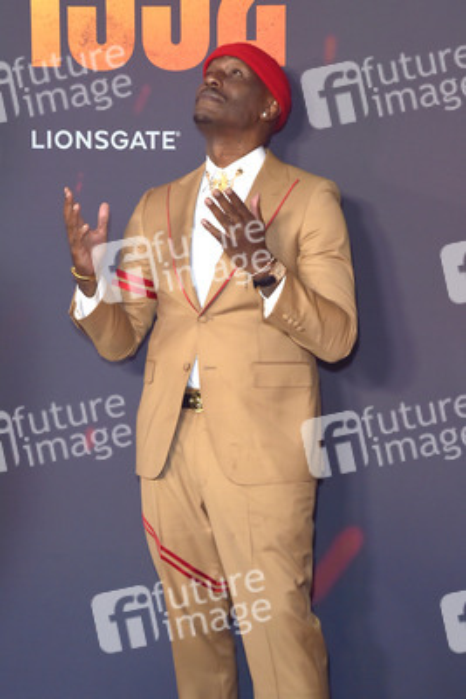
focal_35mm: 85
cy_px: 350
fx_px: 1649
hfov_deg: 16.1
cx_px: 233
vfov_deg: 23.9
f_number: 6.3
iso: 640
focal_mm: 85
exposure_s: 1/250
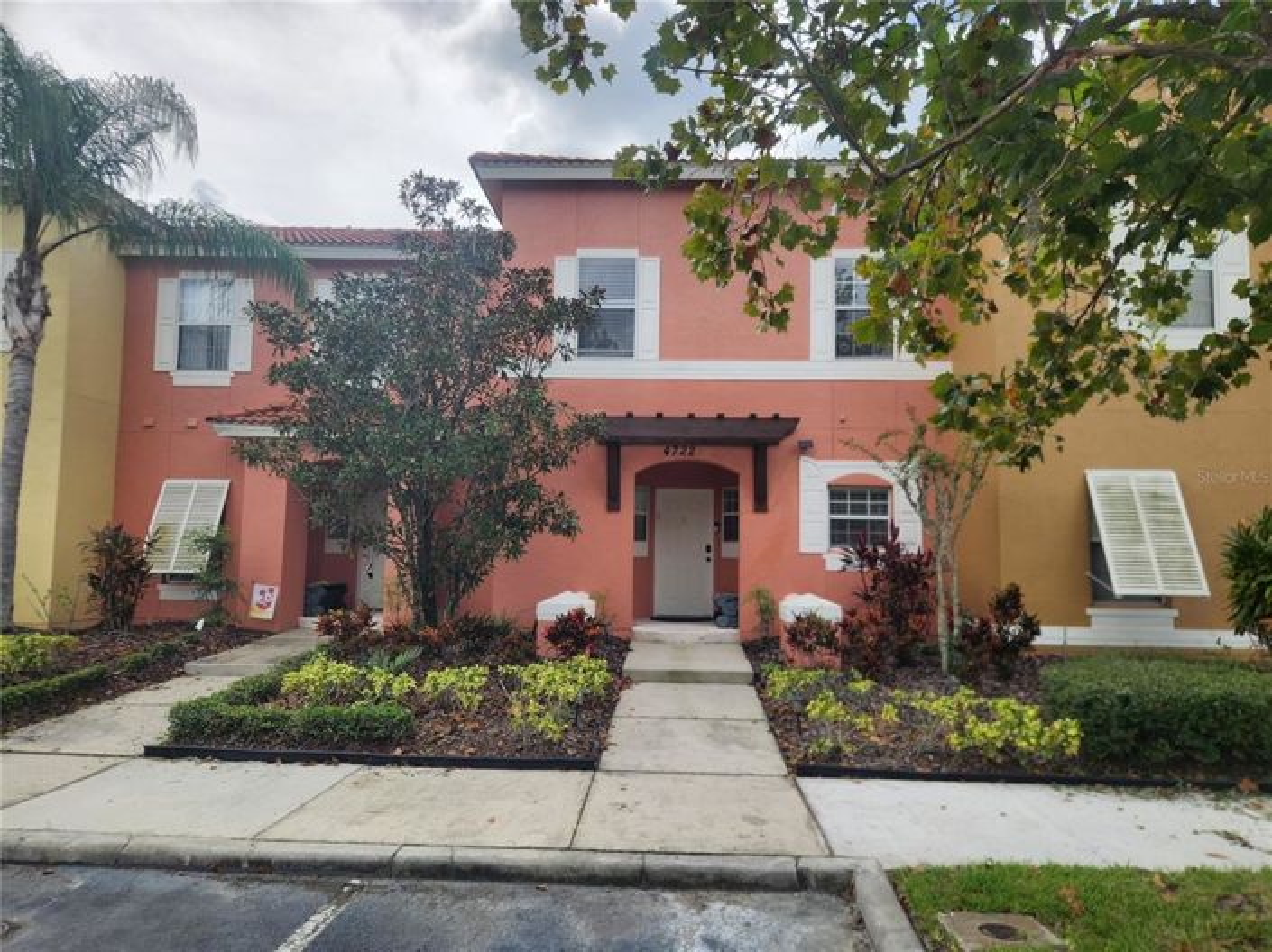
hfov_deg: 74.0
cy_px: 476
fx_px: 845
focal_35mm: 23
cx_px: 636
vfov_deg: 58.8
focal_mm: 5.4
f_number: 1.8
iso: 20
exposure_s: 1/1002
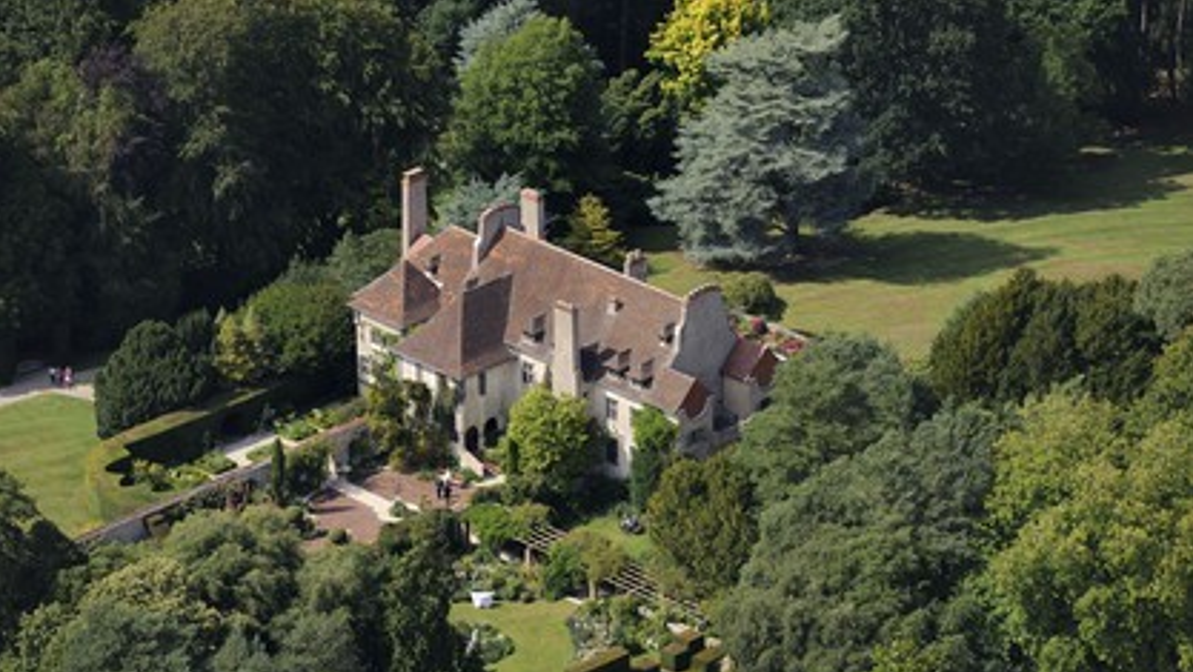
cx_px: 598
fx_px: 6678
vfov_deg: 5.8
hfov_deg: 10.2
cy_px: 397
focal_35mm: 211
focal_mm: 200
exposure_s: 1/1000
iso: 400
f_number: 5
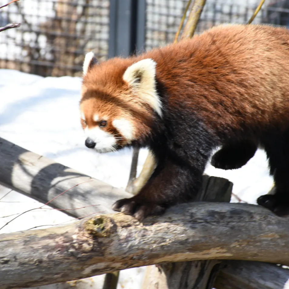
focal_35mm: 269
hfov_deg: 6.5
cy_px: 144
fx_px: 2541
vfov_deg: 6.5
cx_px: 131
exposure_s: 1/200
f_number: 6.3
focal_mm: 140
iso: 100
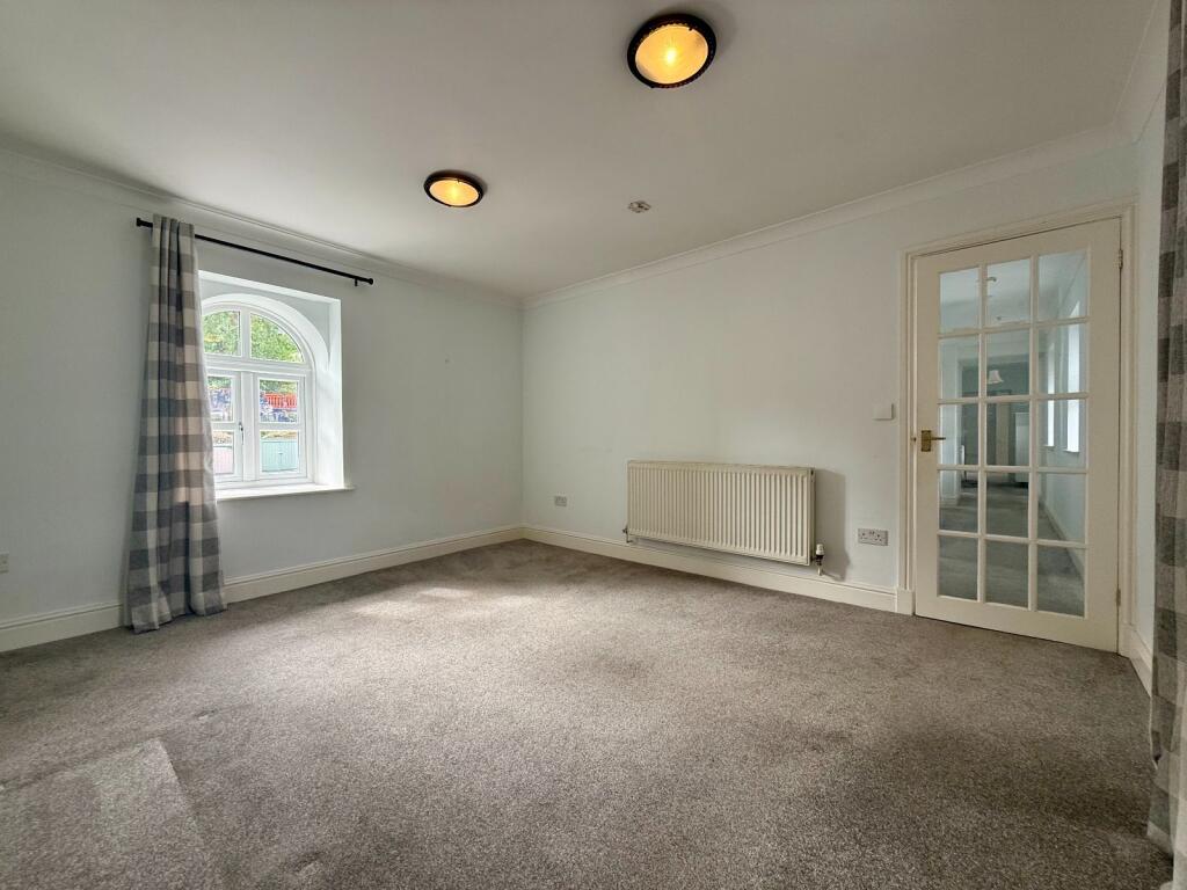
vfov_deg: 85.7
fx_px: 480
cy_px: 445
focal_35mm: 14
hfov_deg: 102.1
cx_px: 594
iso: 125
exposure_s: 1/99
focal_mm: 2.22
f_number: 2.2
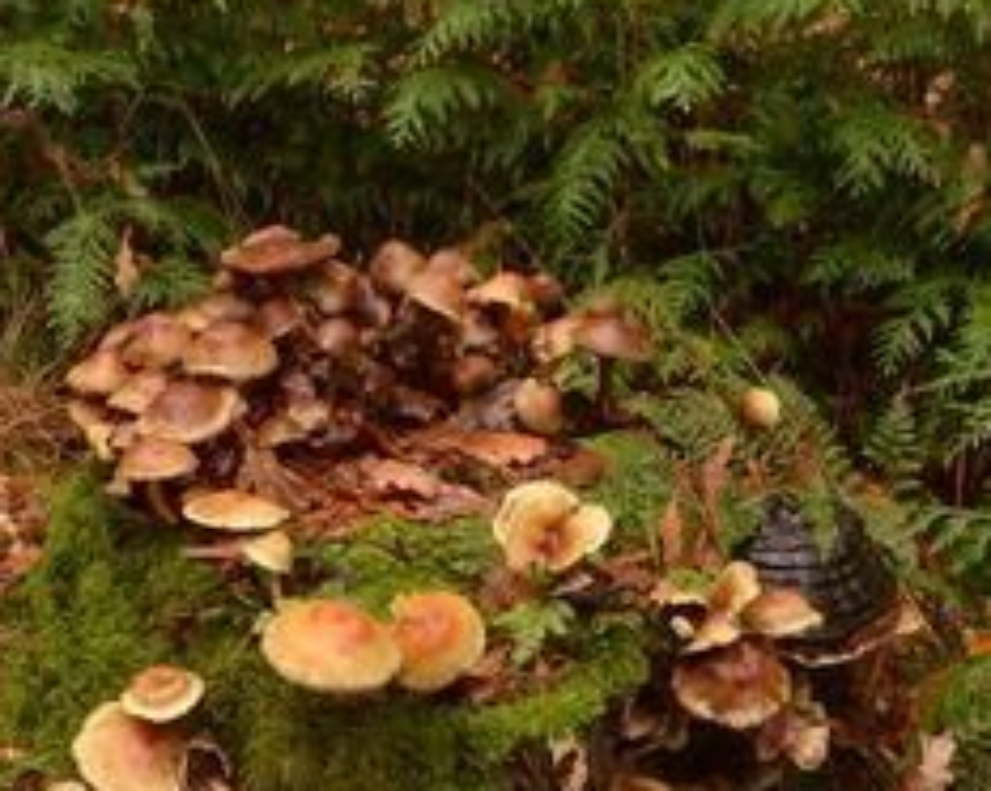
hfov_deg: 21.5
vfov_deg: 17.2
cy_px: 364
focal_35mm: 89
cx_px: 417
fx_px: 2608
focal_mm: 32
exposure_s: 1/2
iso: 100
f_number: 8
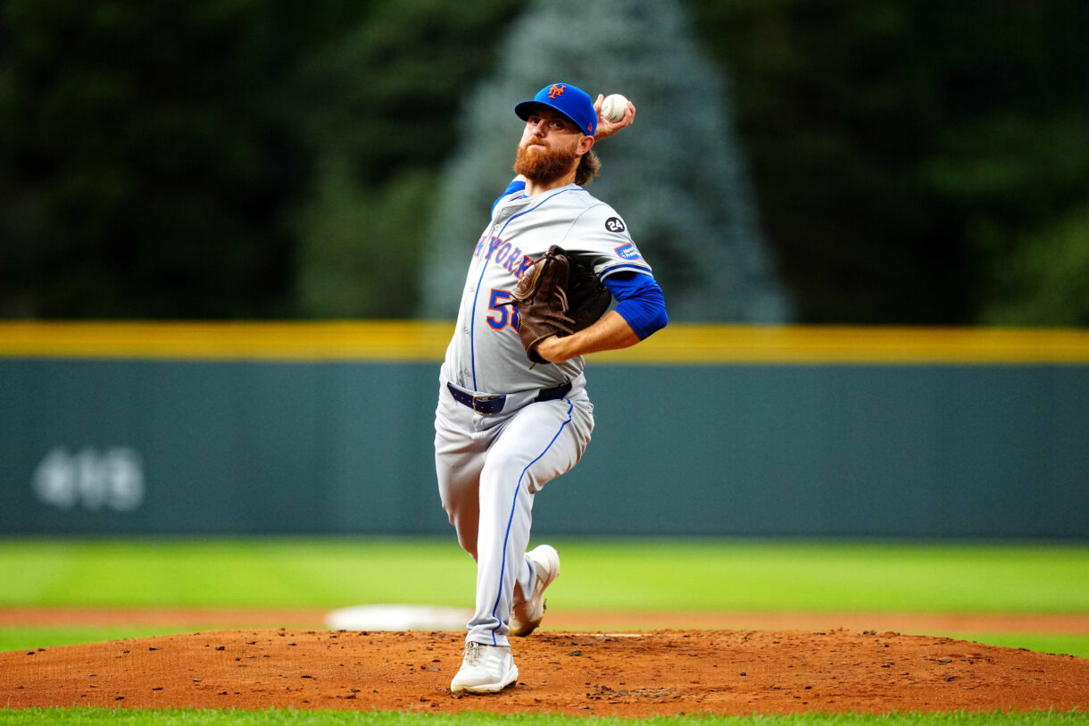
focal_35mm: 400
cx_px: 544
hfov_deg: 5.2
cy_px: 363
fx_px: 12098
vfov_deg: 3.4
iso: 2500
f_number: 2.8
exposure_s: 1/3200
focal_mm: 400
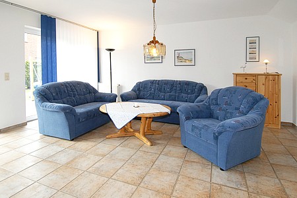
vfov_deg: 67.4
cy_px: 99
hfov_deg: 90.0
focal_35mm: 18
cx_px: 148
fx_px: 148
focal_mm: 12
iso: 400
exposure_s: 1/80
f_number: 6.3
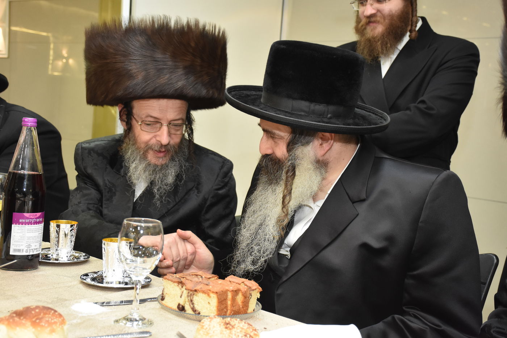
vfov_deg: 25.7
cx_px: 254
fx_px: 739
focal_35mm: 52
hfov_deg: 37.9
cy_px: 169
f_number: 5.6
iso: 1600
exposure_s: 1/100
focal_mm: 35
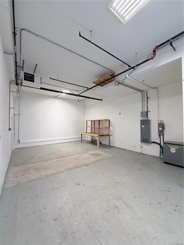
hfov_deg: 85.7
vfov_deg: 102.1
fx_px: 99
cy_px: 122
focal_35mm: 14
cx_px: 92
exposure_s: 1/120
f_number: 2.2
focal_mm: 2.22
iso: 160
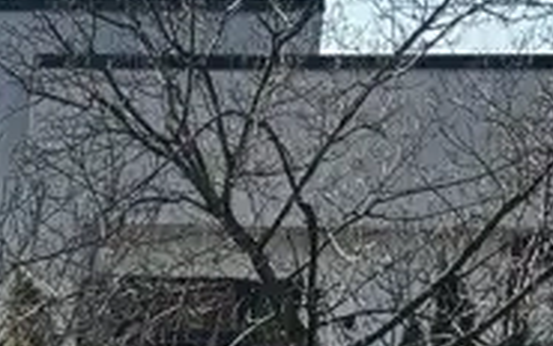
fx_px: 2248
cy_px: 960
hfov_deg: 13.2
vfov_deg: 7.9
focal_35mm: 149
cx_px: -290
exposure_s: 1/505
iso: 50
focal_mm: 5.96
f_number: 1.6
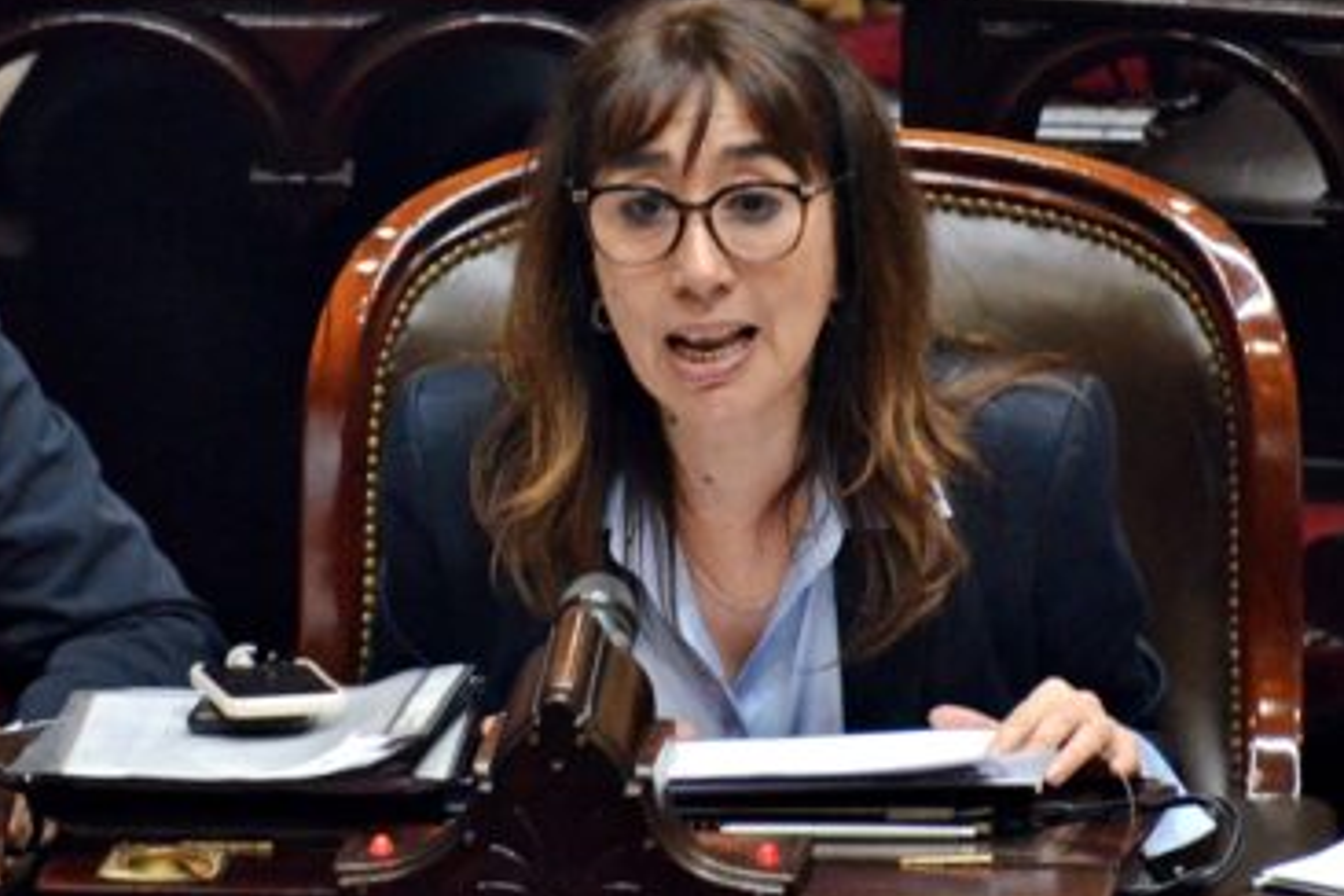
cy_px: 119
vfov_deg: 1.5
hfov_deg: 2.2
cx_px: 745
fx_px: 34381
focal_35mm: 921
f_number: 6.3
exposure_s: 1/60
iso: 2500
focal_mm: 300
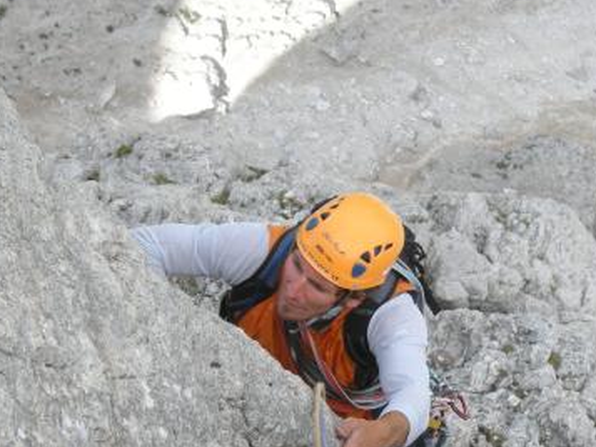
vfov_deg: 9.1
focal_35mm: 163
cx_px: 459
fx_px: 2807
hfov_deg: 12.1
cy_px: 347
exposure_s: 1/161
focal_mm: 19.4
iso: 64
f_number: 4.8
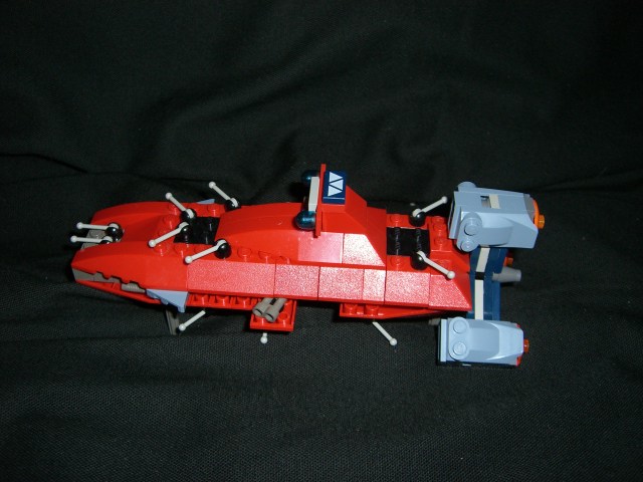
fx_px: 706
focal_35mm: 38
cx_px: 322
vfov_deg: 37.7
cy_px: 241
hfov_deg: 49.0
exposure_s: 1/60
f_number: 2.7
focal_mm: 6.2
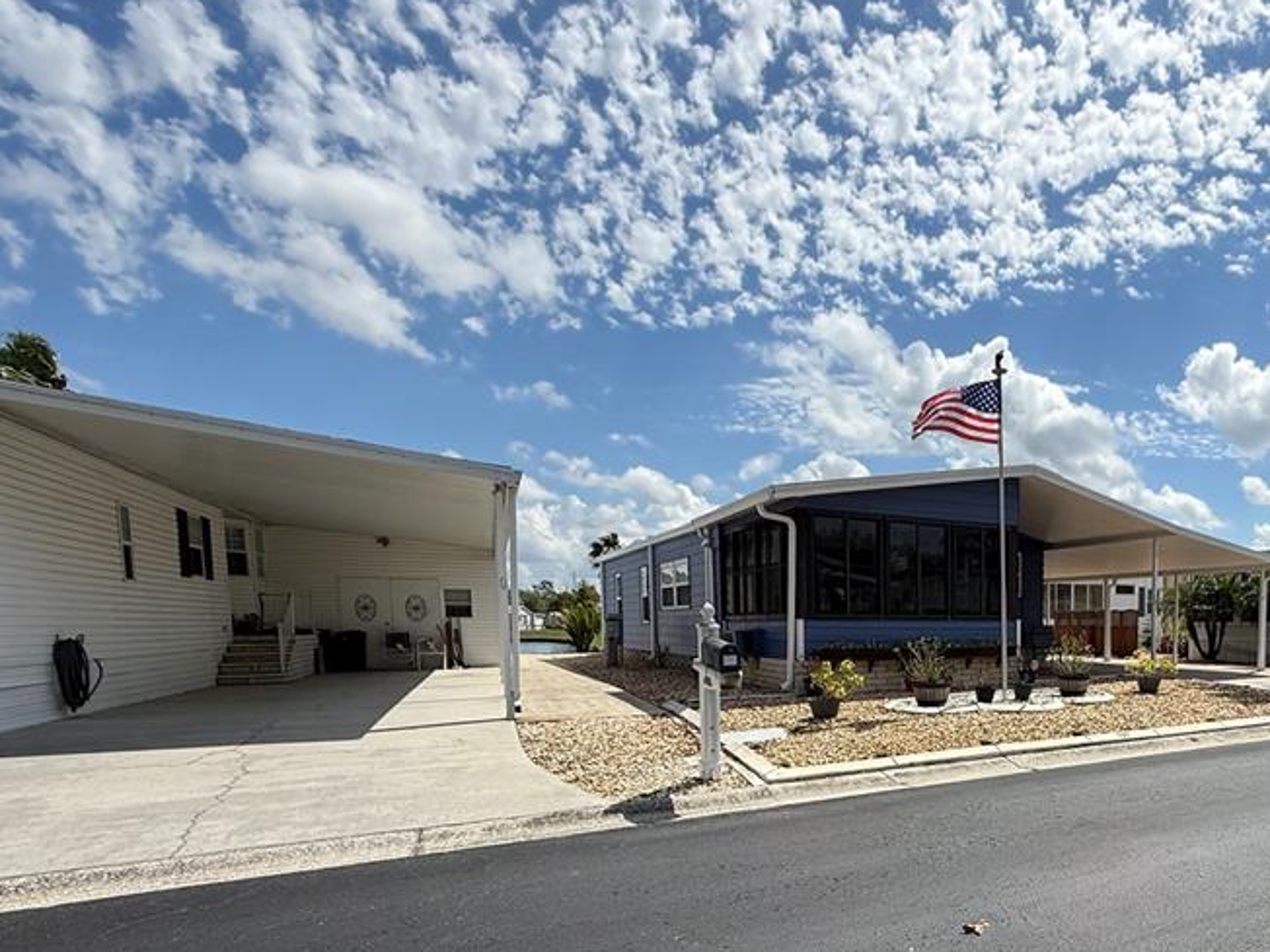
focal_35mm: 22
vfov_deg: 58.5
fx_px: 807
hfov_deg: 70.2
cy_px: 691
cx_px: 982
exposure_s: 1/3663
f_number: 2.2
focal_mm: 2.22
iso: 50
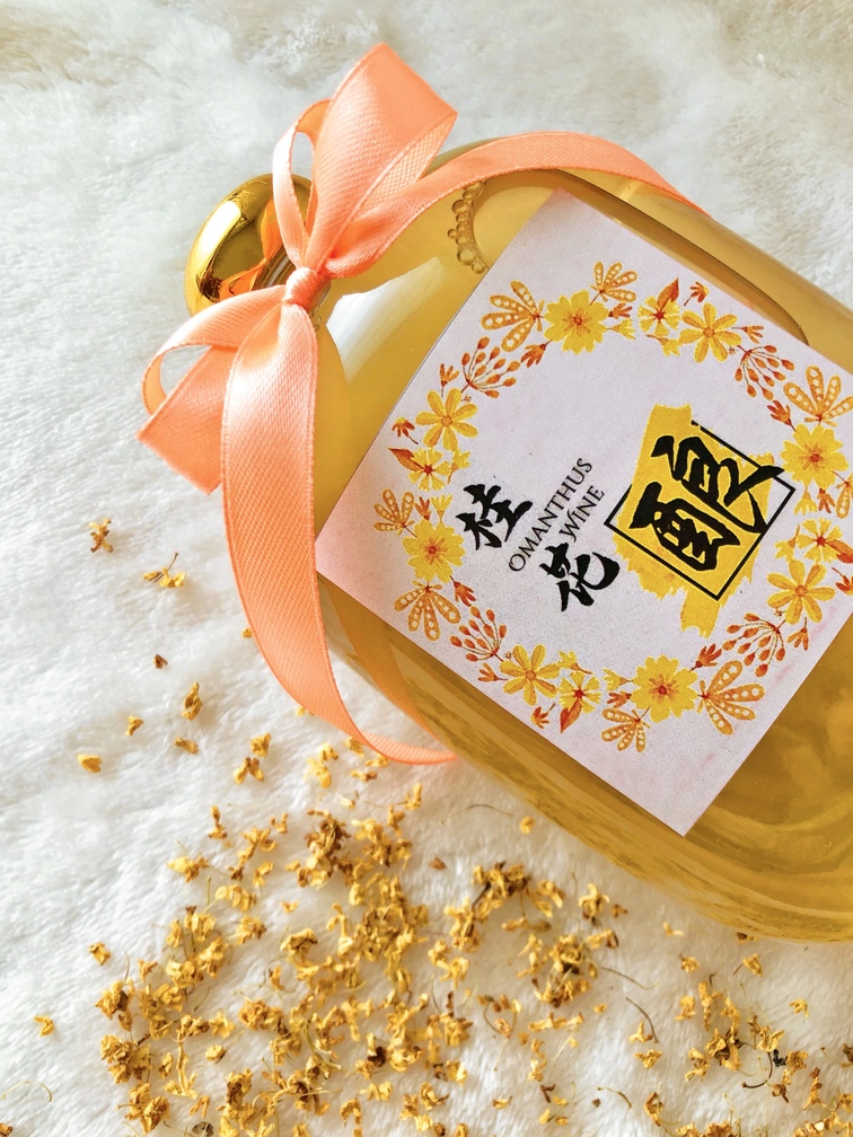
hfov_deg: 49.7
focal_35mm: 28
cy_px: 568
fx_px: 920
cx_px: 426
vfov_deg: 63.4
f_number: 1.8
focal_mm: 4
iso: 40
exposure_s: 1/120
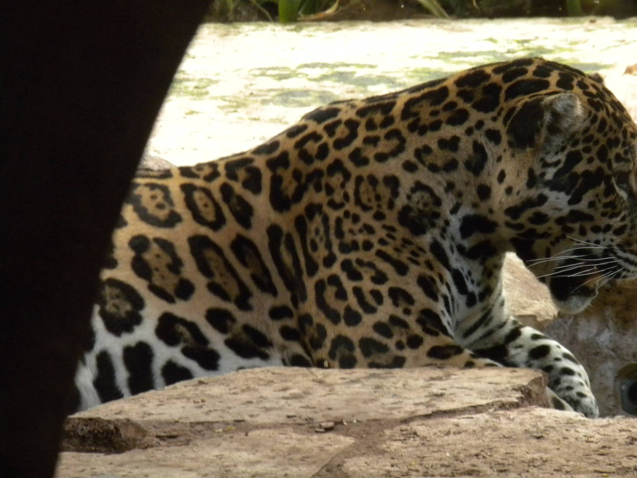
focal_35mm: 263
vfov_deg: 5.7
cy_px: 221
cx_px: 351
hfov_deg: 7.5
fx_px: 4840
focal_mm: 42.1
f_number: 5.2
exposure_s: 1/18.2
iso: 400
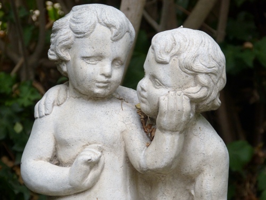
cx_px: 133
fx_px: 2083
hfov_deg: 7.3
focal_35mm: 271
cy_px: 100
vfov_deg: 5.5
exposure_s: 1/320
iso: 250
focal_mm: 48.8
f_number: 4
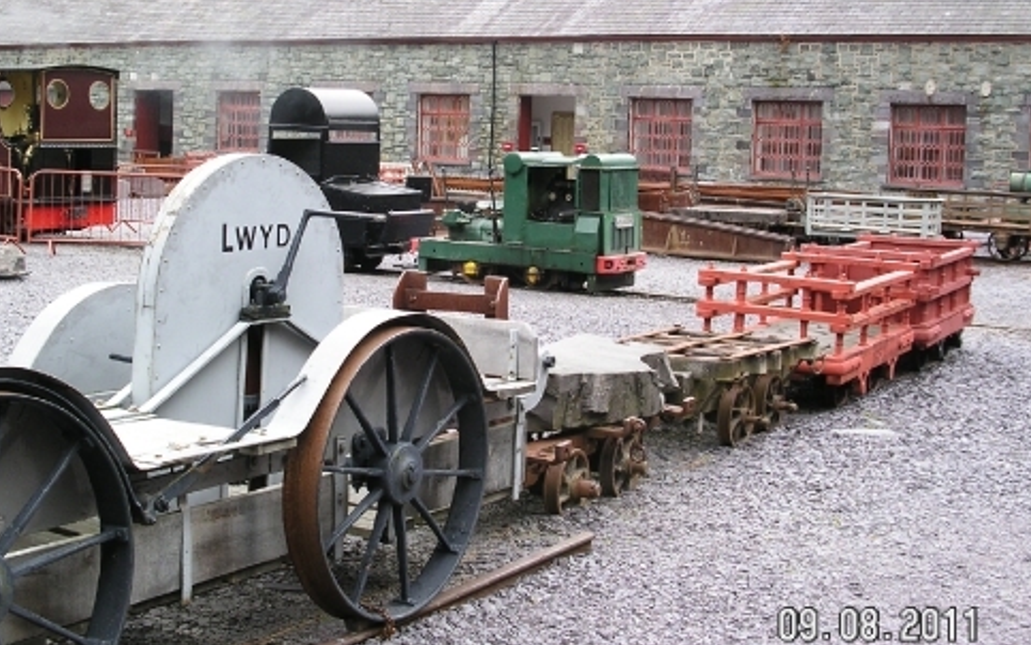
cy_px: 238
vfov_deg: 25.8
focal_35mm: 50
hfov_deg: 40.2
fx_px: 1405
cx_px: 446
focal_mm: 7.8
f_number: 4
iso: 100
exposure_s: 1/60
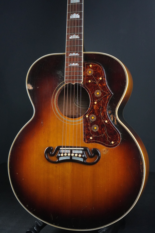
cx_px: 78
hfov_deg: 25.8
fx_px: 339
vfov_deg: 37.9
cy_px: 116
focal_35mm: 52
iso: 2500
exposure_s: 1/60
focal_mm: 35
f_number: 11
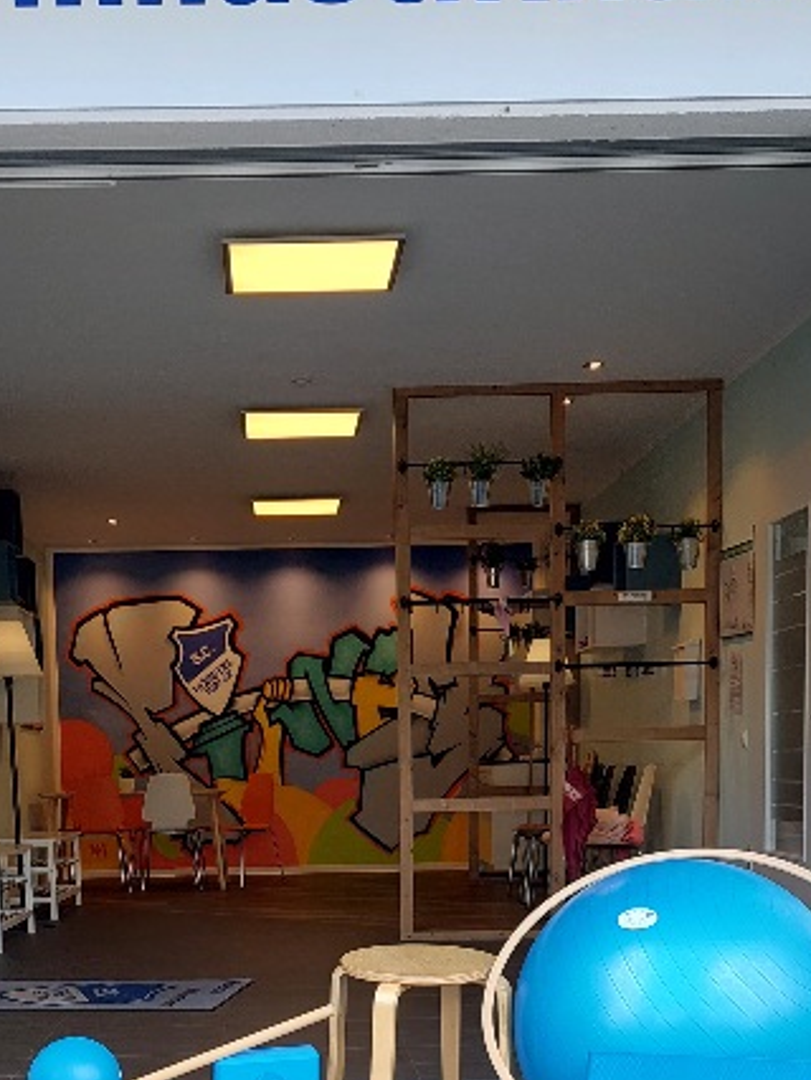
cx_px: 336
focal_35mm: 52
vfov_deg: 34.9
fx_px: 1623
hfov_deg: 28.0
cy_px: 951
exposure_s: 1/192
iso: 40
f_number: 1.8
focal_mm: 5.23
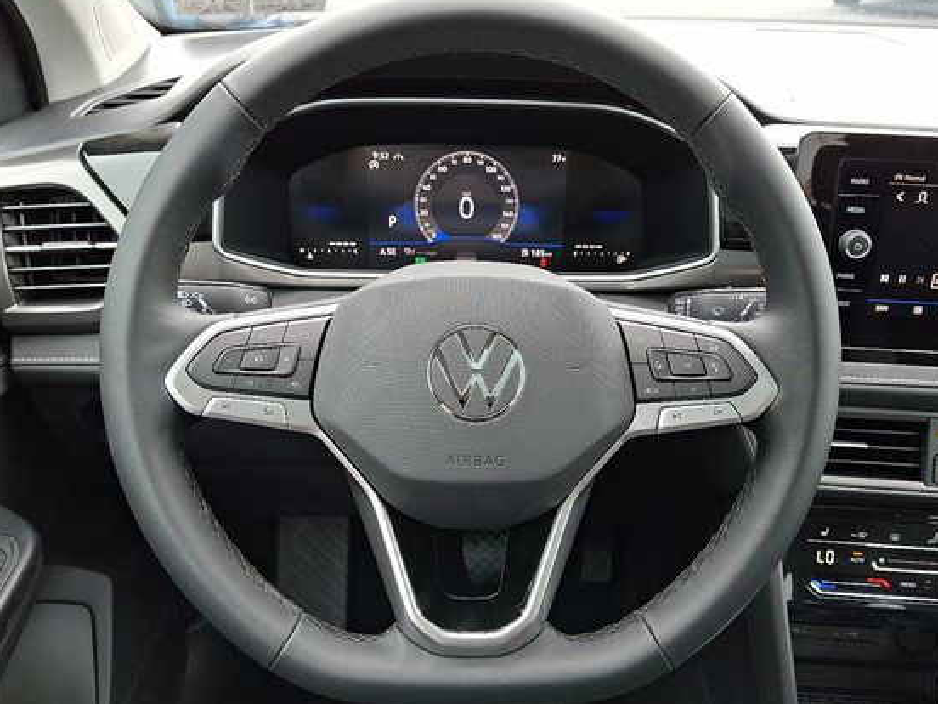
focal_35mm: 29
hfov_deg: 61.6
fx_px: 786
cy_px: 361
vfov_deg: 48.2
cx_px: 484
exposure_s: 1/120
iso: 33
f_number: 1.8
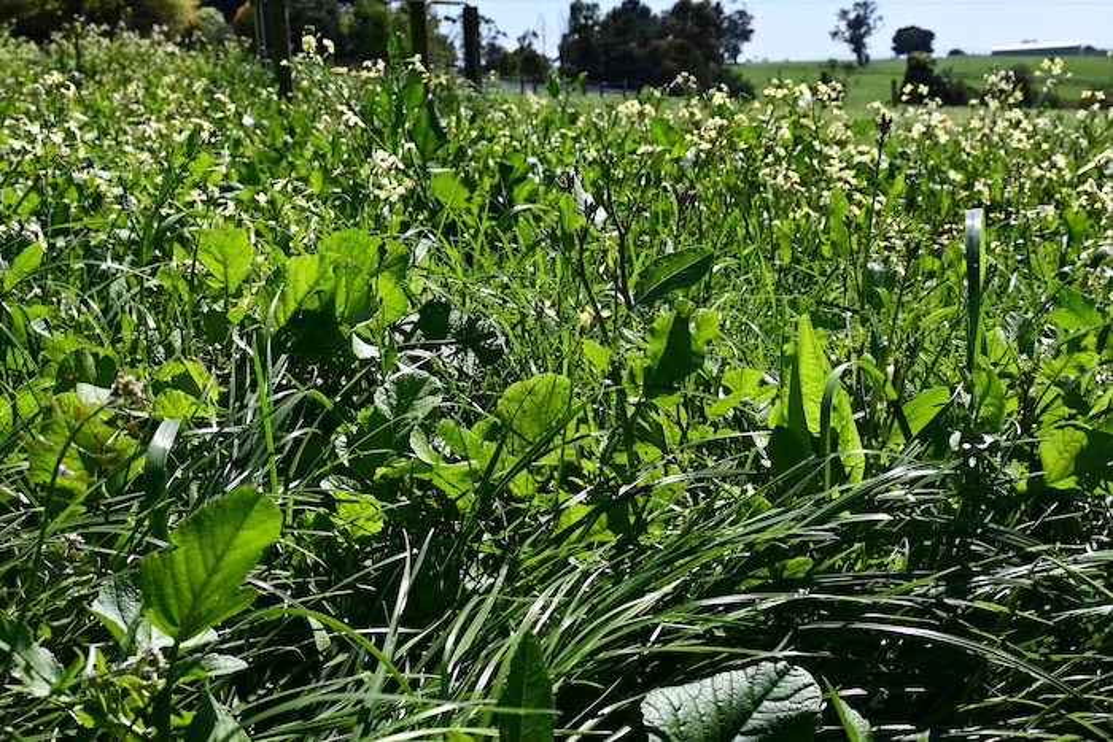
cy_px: 371
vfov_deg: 29.9
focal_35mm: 45
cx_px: 556
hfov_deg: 43.6
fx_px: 1391
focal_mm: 30
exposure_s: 1/250
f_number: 11
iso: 200
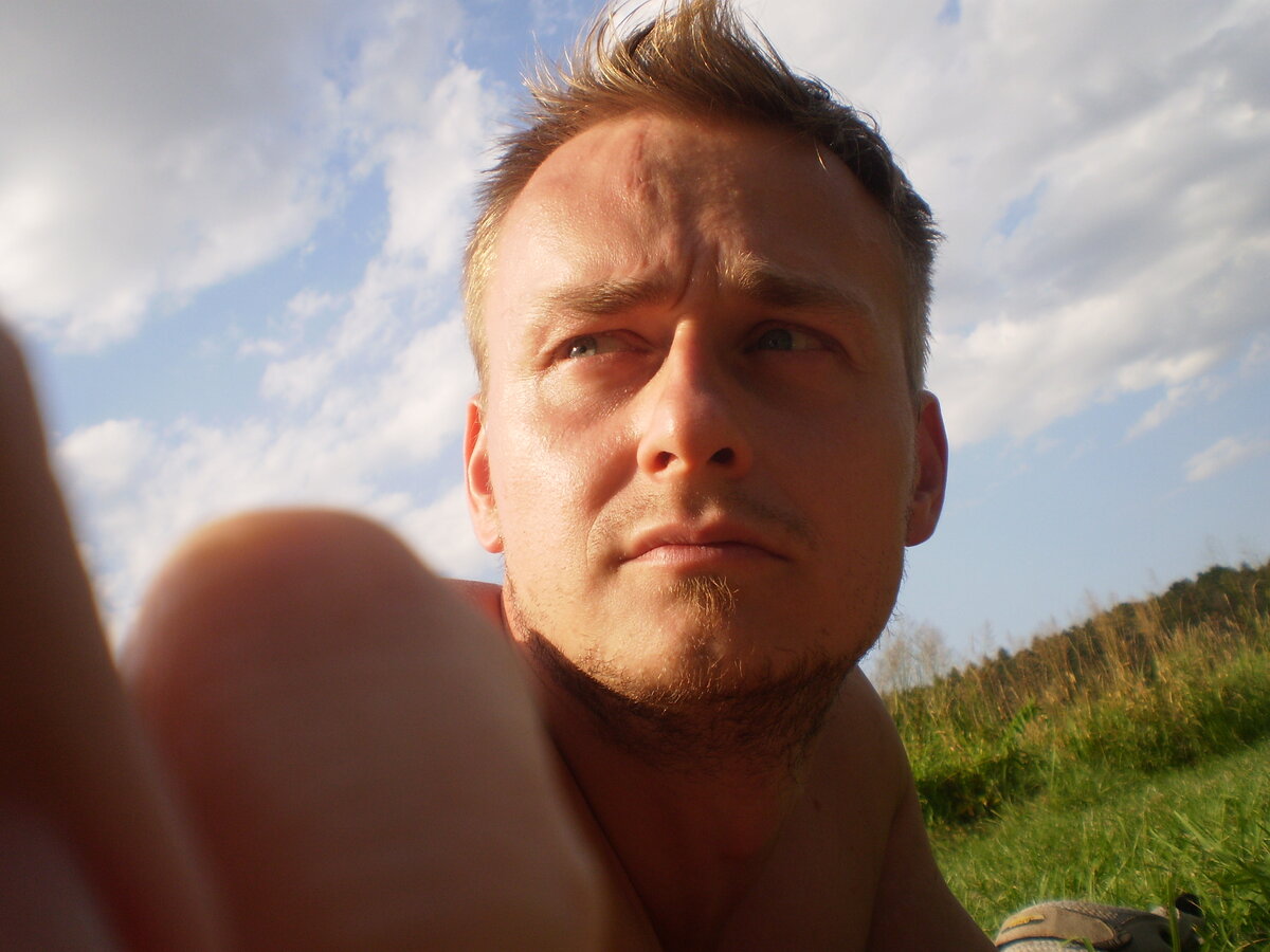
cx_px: 635
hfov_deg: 51.4
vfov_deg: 39.7
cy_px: 476
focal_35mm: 36
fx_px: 1321
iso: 64
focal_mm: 6.3
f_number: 4.6
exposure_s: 1/640
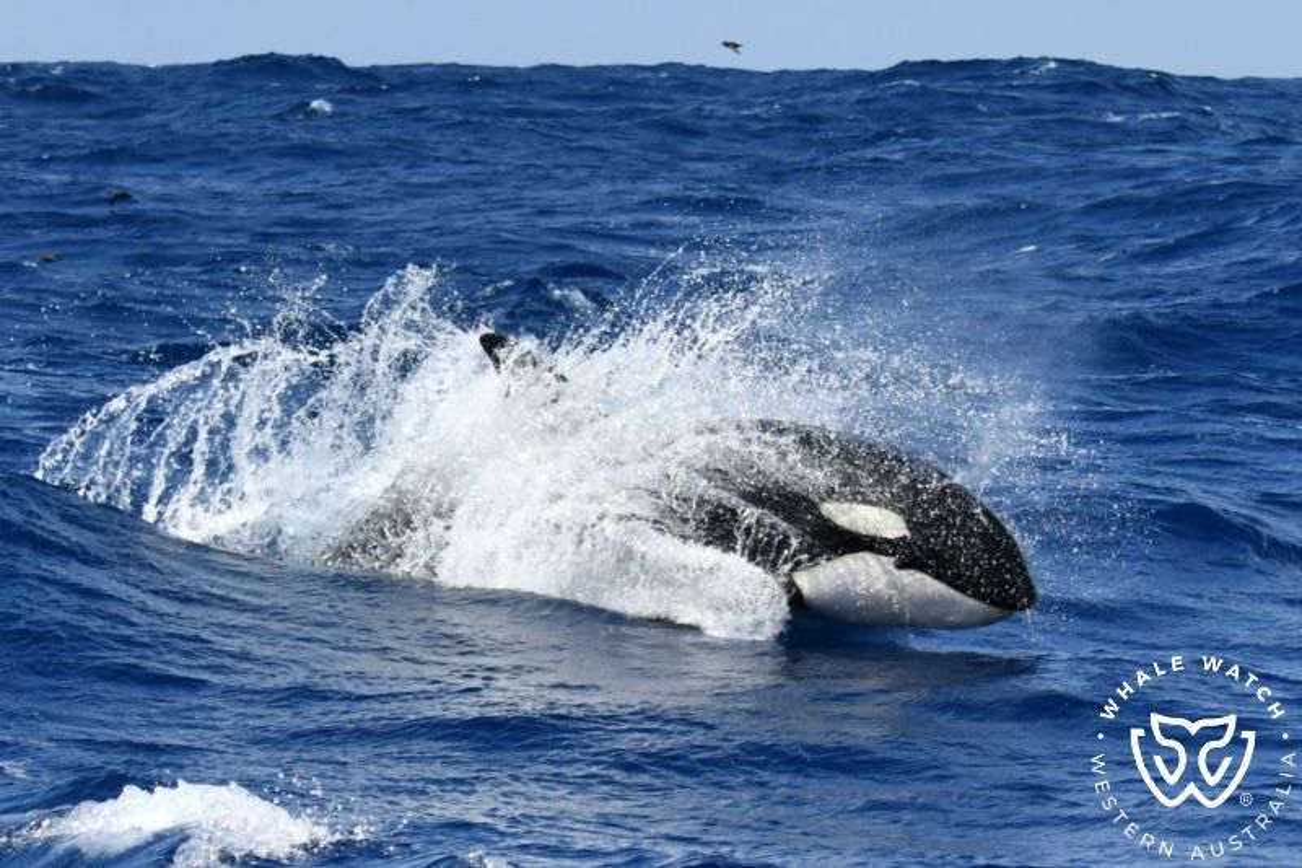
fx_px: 2712
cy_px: 434
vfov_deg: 18.2
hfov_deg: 27.0
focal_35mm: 75
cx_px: 651
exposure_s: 1/8000
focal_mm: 75
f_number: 5
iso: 800
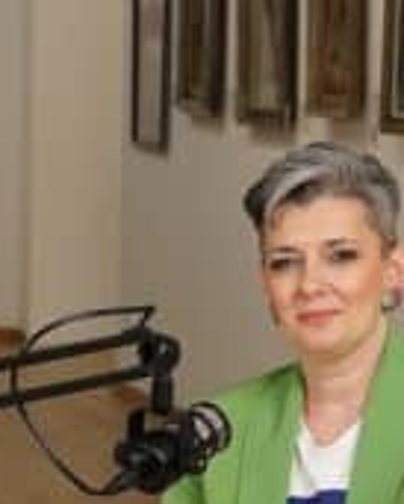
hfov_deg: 7.1
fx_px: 3161
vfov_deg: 9.1
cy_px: 519
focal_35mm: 212
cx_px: -405
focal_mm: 25.1
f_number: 2.8
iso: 400
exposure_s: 1/160
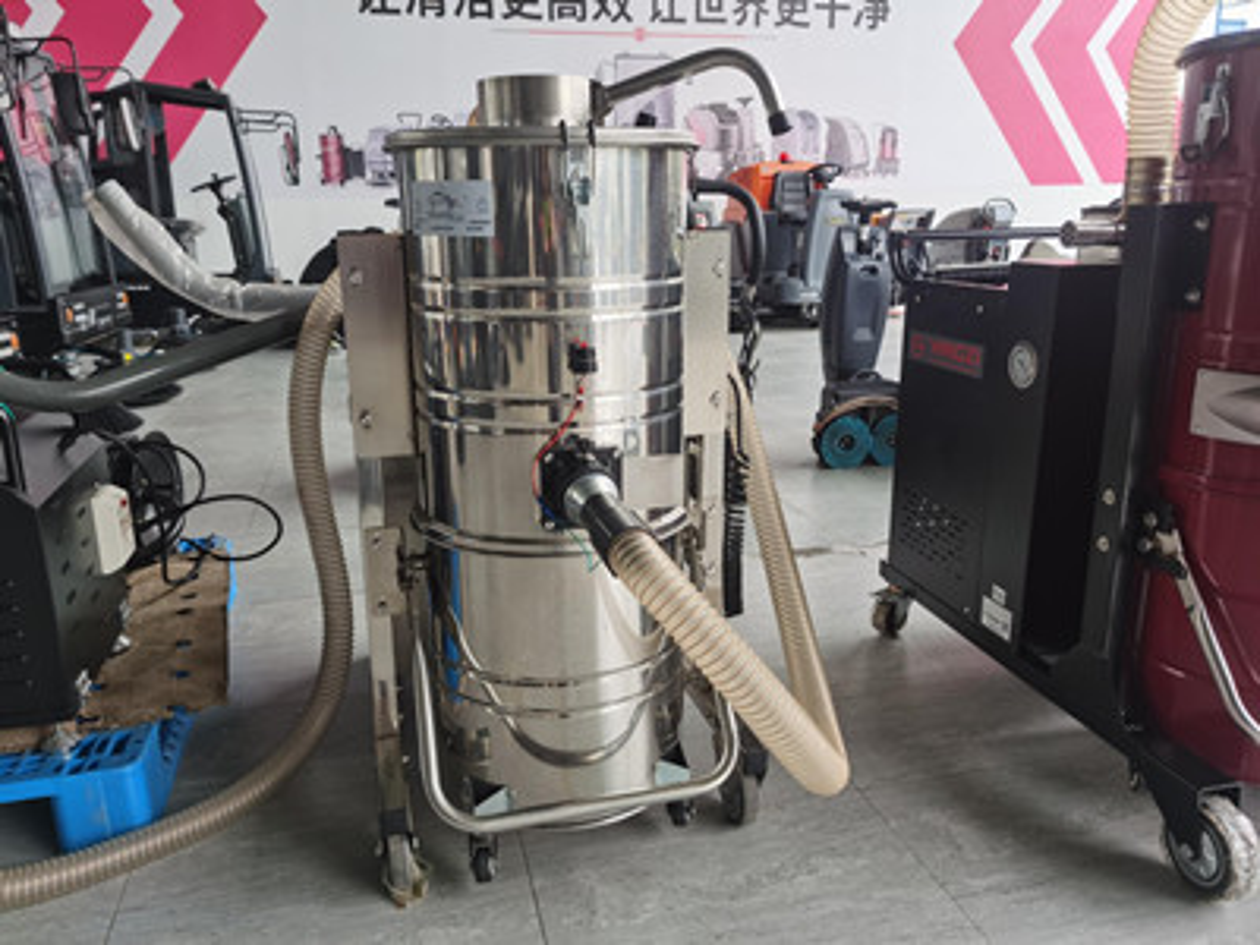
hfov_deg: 65.3
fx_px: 983
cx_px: 630
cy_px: 472
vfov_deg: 51.4
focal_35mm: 27
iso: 64
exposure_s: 1/100
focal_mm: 5.56
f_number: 1.6
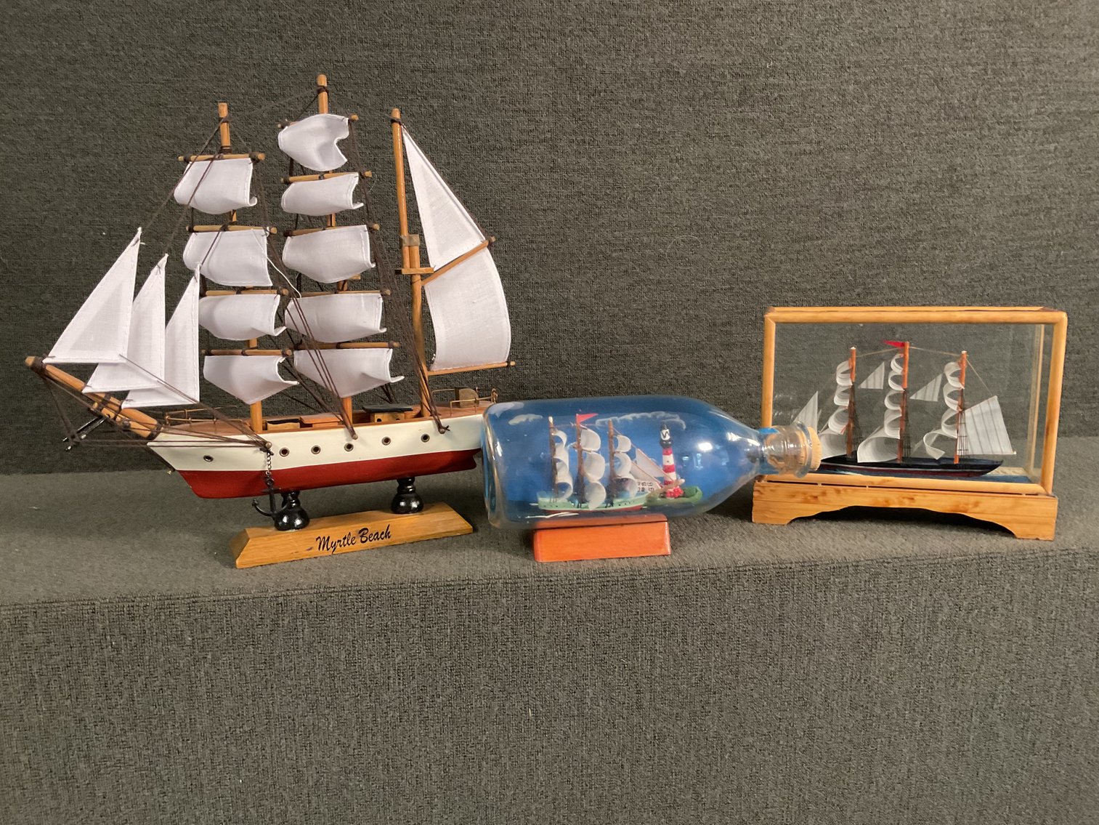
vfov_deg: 48.2
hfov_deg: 61.7
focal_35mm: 29
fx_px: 921
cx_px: 550
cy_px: 412
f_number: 1.8
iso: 250
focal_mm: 3
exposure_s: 1/40
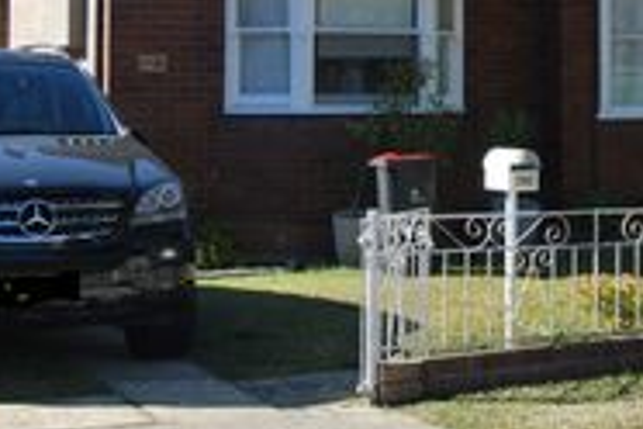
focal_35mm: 91
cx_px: 439
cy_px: -19
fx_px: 1625
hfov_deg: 22.3
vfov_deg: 14.7
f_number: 7.1
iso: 100
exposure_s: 1/200
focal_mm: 24
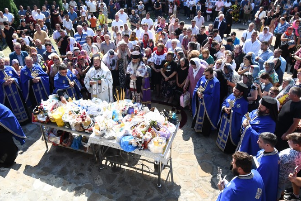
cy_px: 91
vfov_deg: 47.8
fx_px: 226
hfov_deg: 67.4
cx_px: 142
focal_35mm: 27
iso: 640
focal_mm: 10
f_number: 5.6
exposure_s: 1/1000
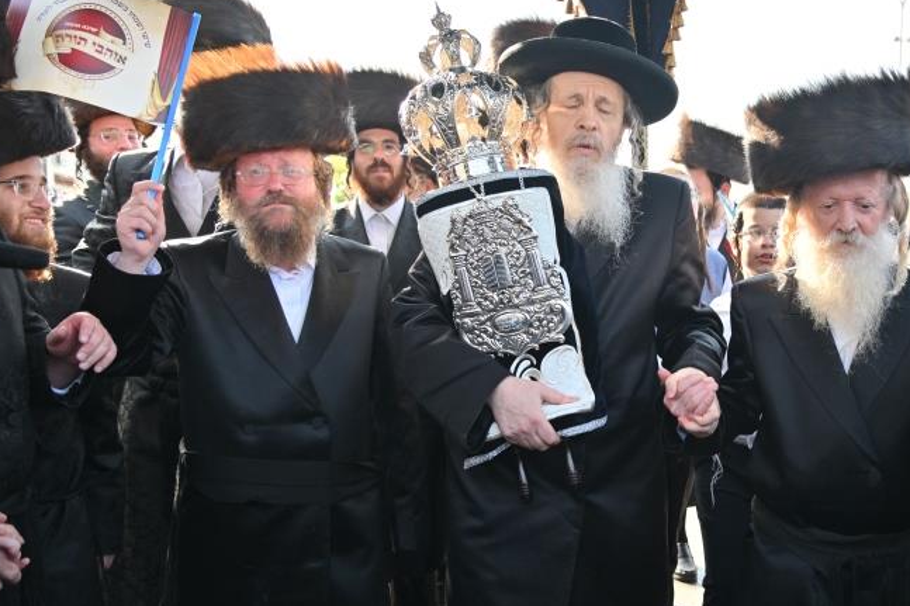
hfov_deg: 49.8
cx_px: 608
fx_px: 960
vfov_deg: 35.0
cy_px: 306
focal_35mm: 38
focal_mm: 24
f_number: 4
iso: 500
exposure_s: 1/1000
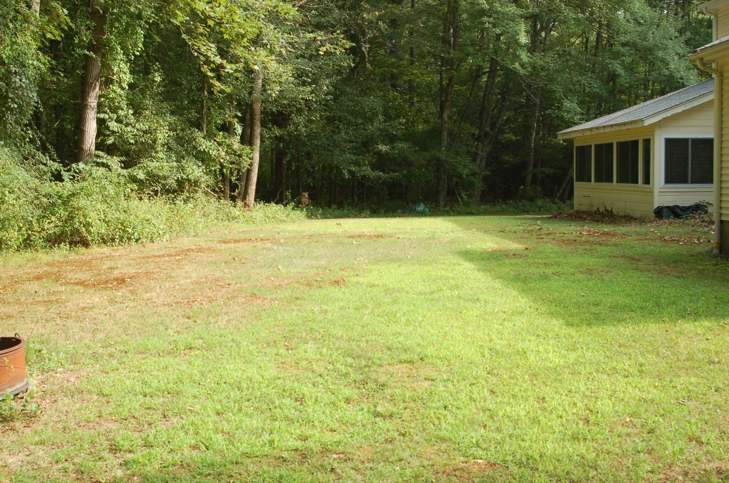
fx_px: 849
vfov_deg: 31.8
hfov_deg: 46.5
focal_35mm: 42
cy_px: 242
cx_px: 364
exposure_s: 1/200
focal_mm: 28
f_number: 7.1
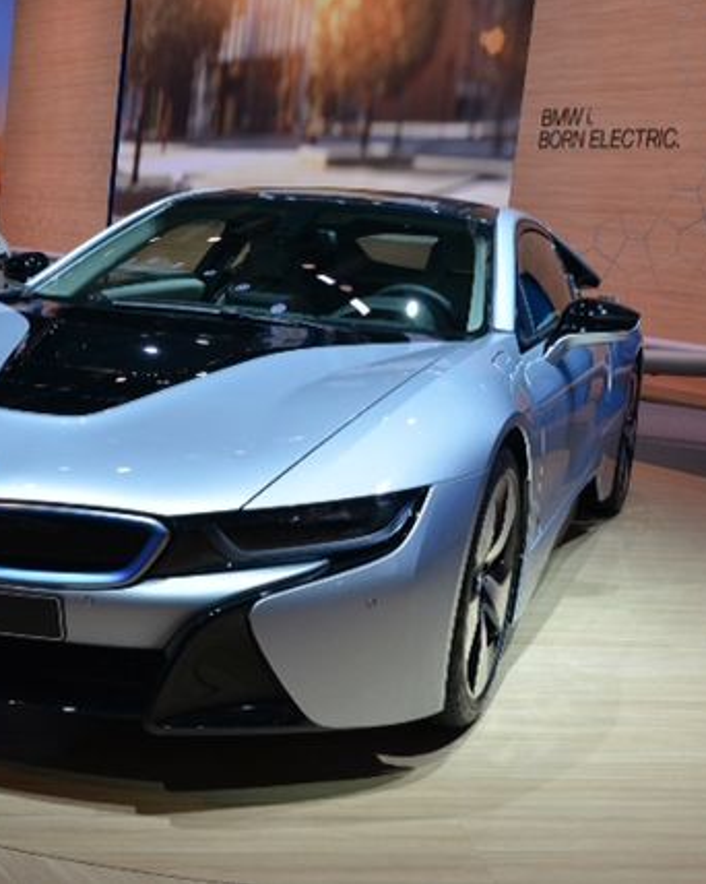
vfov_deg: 37.4
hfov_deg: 30.1
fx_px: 1307
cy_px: 437
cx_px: 250
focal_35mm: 50
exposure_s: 1/160
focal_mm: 35
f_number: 7.1
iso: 800
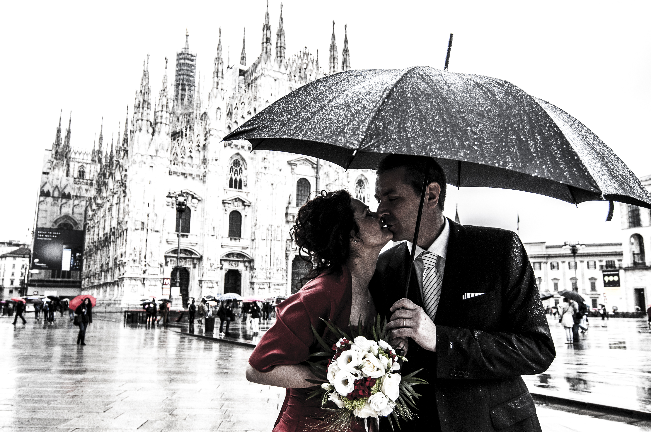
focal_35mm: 27
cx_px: 326
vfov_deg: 47.8
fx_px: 488
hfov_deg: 67.4
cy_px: 216
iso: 500
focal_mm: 18
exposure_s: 1/400
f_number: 4.5
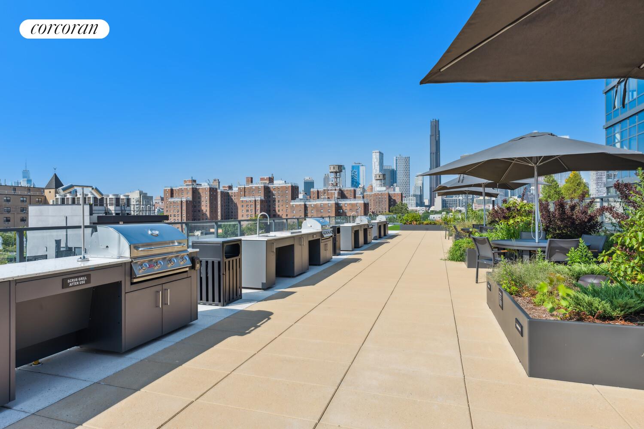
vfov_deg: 61.9
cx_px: 322
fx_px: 358
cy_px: 214
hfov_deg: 84.0
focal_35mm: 20
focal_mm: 20
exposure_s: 1/640
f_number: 8
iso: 160
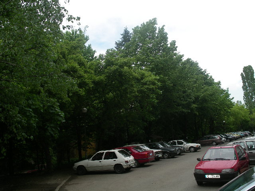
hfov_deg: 50.1
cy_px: 96
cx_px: 128
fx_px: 273
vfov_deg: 38.7
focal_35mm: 37
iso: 80
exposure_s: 1/250
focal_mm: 7.8
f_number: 4.2
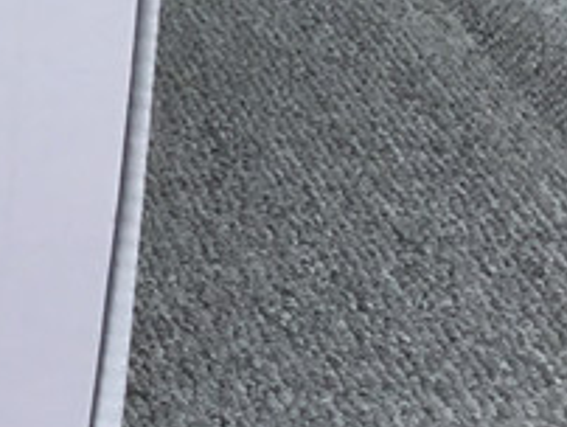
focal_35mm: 138
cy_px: -268
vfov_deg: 10.3
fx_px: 2263
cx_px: -578
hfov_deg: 12.5
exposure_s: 1/595
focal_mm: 3.3
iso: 25
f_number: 2.4
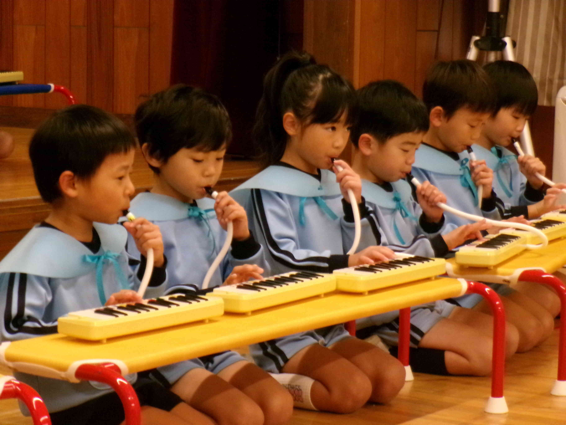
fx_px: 1880
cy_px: 212
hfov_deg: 17.1
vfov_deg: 12.9
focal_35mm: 115
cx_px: 283
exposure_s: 1/70
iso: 800
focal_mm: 20.6
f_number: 6.2
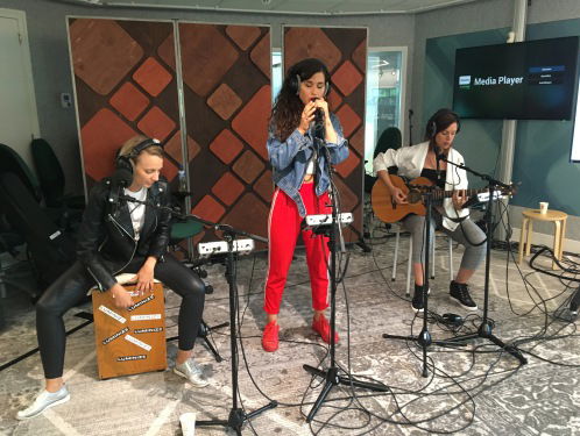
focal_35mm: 29
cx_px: 290
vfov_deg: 48.3
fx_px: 487
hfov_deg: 61.6
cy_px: 218
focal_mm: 4.15
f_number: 2.2
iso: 200
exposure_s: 1/20
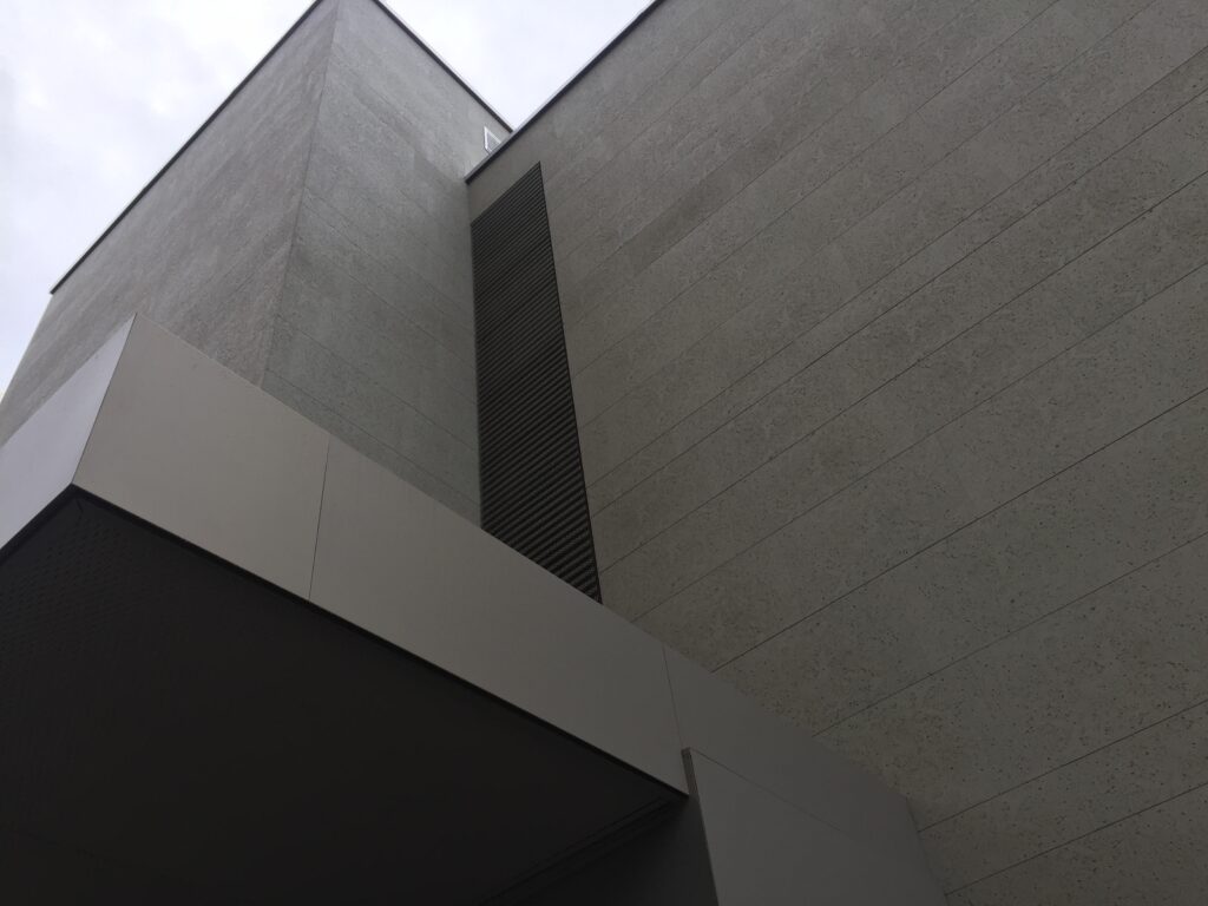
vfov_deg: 48.2
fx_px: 1012
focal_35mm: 29
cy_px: 453
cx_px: 604
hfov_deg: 61.7
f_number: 2.2
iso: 32
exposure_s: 1/252
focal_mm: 4.15
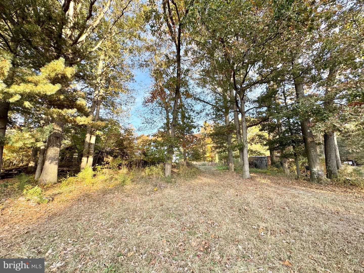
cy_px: 136
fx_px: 147
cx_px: 182
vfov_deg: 85.7
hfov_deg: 102.1
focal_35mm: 14
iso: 40
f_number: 2.2
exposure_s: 1/144
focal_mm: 2.22
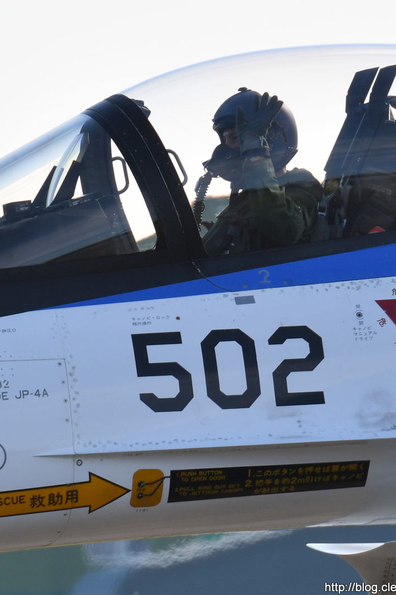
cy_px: 275
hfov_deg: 2.0
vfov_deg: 3.1
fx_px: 11085
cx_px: 210
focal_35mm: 671
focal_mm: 400
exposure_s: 1/500
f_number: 8
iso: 200
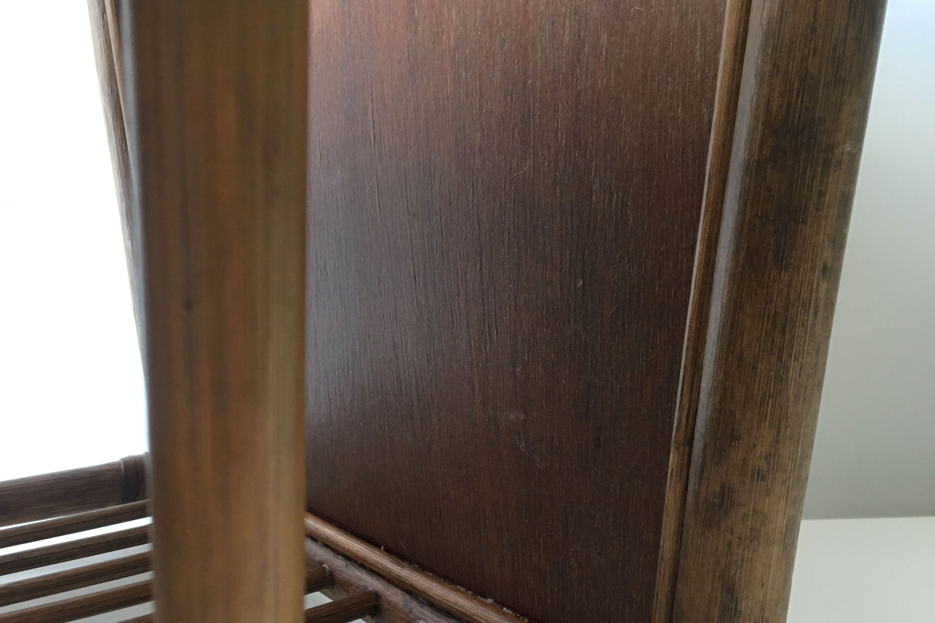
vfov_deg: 32.6
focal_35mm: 41
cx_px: 460
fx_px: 1065
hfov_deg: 47.4
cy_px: 365
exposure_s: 1/30
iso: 125
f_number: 2.2
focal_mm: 4.15
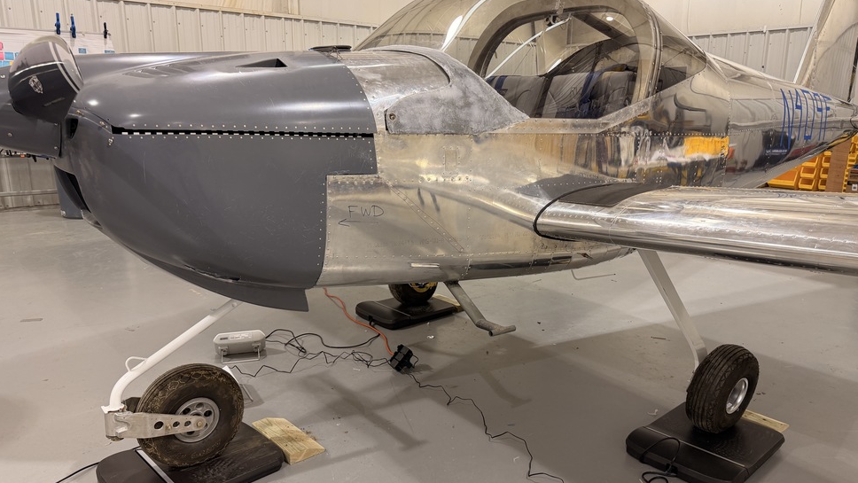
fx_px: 614
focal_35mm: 27
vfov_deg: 42.9
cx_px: 441
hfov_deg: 69.8
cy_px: 255
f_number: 1.78
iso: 125
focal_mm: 6.76
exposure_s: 1/60
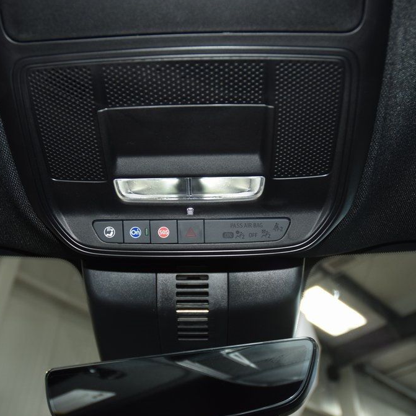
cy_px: 208
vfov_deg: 47.2
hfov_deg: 47.2
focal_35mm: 35
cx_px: 190
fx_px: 476
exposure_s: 1/125
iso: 640
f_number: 3.5
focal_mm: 18
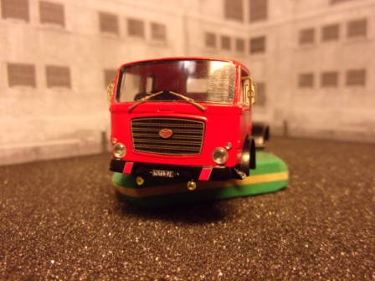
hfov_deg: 63.4
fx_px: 303
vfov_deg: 49.7
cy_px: 140
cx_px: 188
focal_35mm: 28
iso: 400
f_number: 3.9
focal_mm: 5.1
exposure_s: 1/34
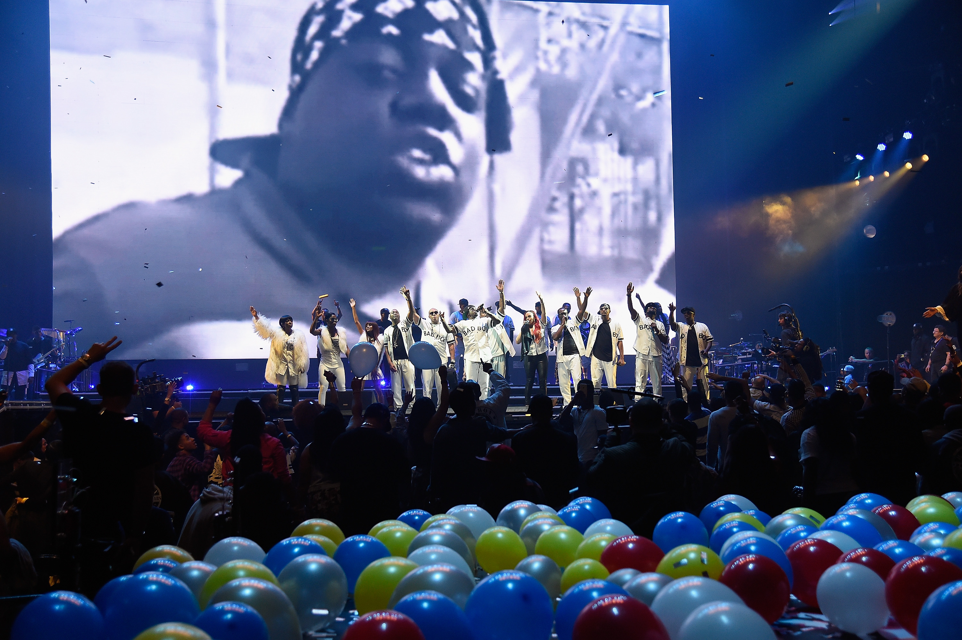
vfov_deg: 33.4
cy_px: 320
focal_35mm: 40
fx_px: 1068
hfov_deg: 48.5
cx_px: 481
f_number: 4
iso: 3200
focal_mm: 40
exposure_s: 1/1000
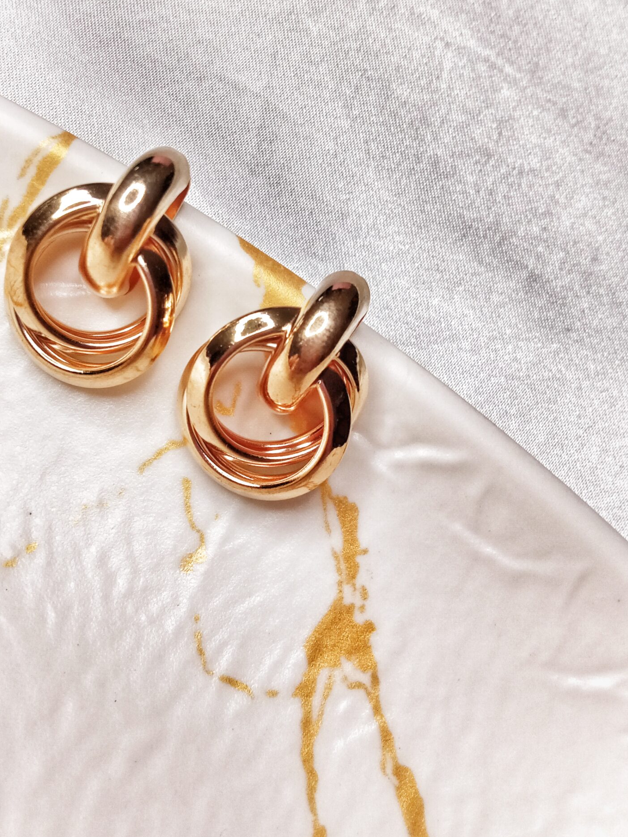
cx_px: 215
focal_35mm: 37
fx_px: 895
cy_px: 399
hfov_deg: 38.3
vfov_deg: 50.1
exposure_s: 1/50
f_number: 2.2
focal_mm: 3.79
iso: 113
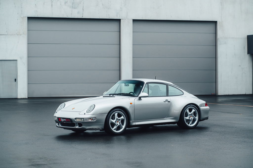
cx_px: 126
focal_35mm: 105
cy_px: 84
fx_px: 737
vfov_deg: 13.0
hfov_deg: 19.5
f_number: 4.5
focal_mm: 105
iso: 800
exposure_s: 1/125
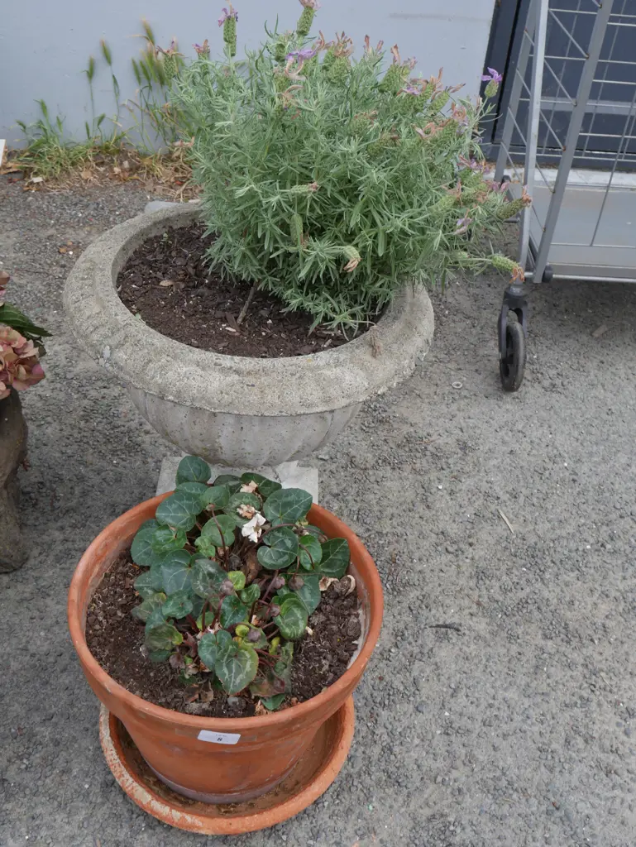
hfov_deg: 36.0
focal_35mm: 40
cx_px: 318
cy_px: 424
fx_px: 979
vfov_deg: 46.8
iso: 200
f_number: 6.3
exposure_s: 1/200
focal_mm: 20
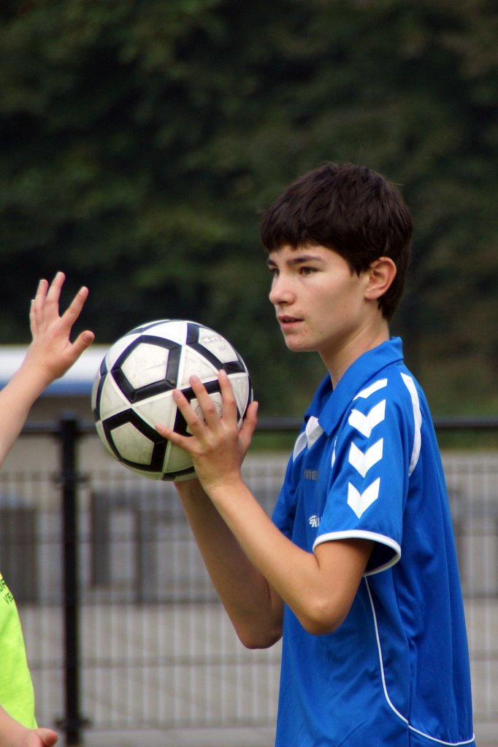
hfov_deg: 3.7
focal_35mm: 375
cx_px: 249
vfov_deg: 5.5
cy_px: 374
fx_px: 7786
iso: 400
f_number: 6.3
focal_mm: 250
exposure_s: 1/1000
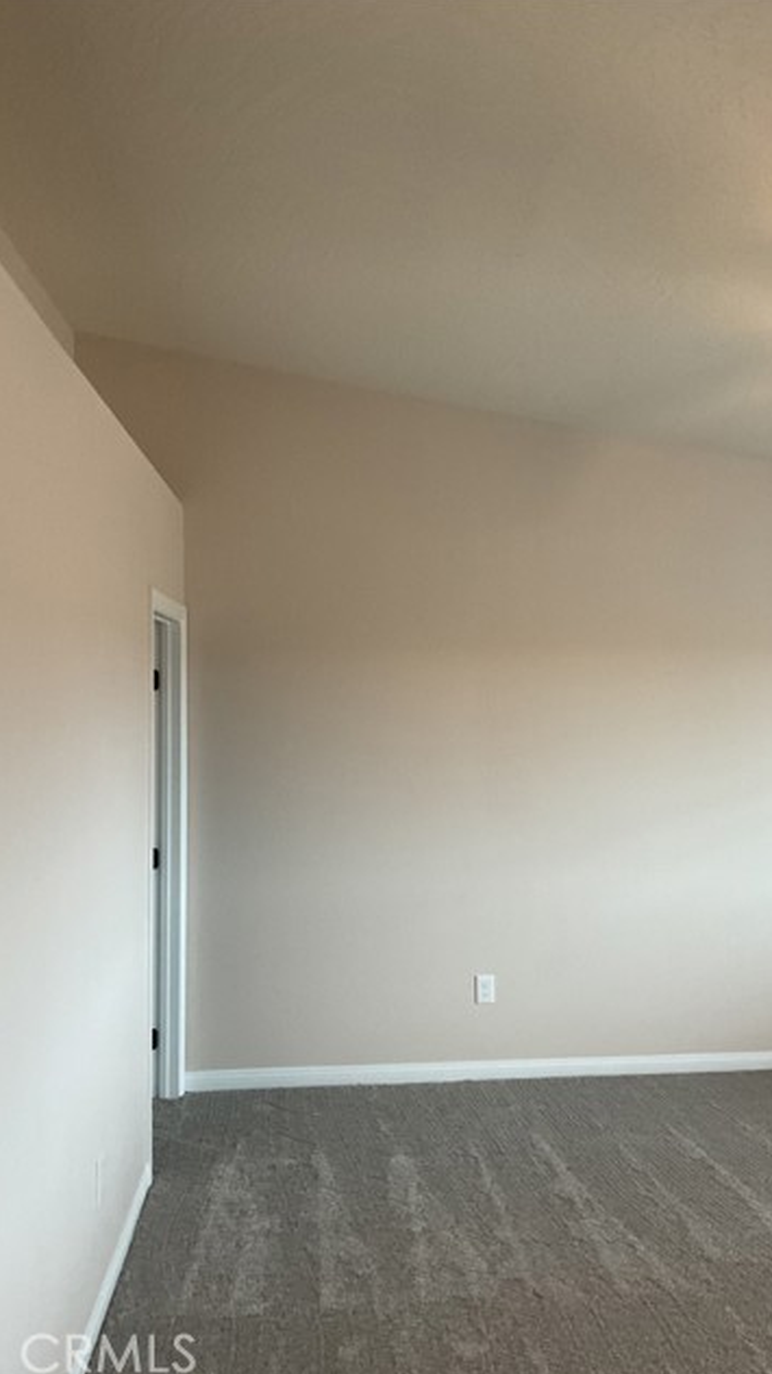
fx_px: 1166
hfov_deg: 36.6
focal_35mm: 32
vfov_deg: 61.0
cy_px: 689
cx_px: 446
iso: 100
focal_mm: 3
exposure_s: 1/60
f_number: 1.8
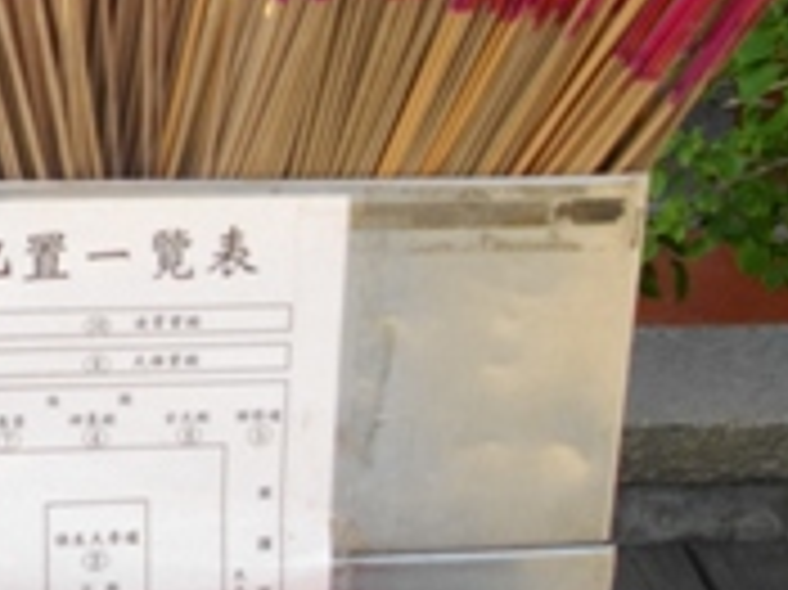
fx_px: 1865
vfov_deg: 17.6
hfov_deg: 22.6
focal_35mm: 82
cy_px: 5
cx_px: -63
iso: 100
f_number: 2.9
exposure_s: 1/200
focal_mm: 5.7
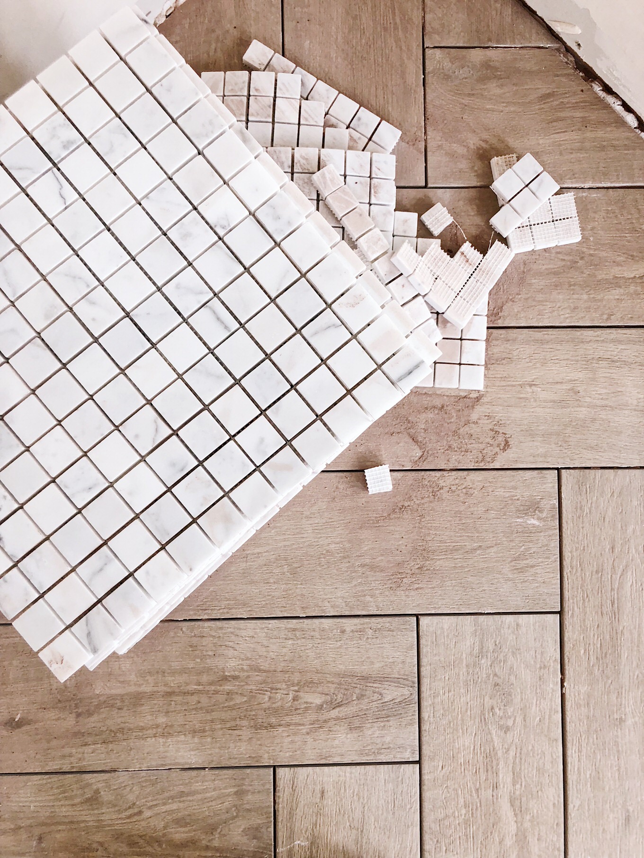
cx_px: 322
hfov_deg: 49.8
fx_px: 694
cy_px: 429
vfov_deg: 63.4
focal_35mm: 28
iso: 64
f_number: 1.8
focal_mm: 3.99
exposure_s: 1/120
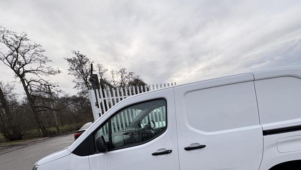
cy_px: 134
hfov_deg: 88.2
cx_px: 183
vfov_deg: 54.6
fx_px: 152
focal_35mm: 19
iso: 40
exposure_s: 1/556
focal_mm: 2.22
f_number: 2.2
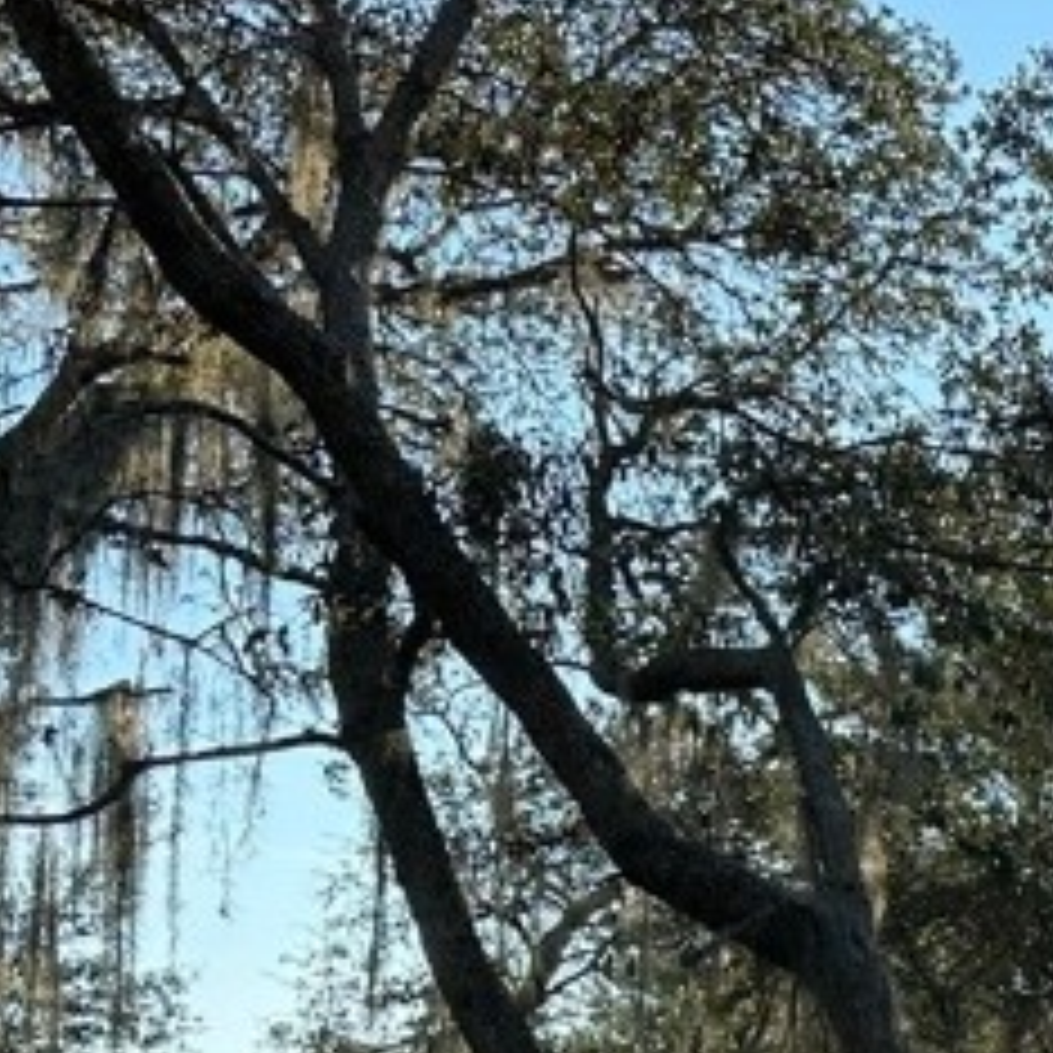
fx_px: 3201
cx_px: 1894
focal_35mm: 93
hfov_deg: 15.9
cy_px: 1436
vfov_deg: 17.3
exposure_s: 1/1562
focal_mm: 6.86
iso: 80
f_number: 1.78
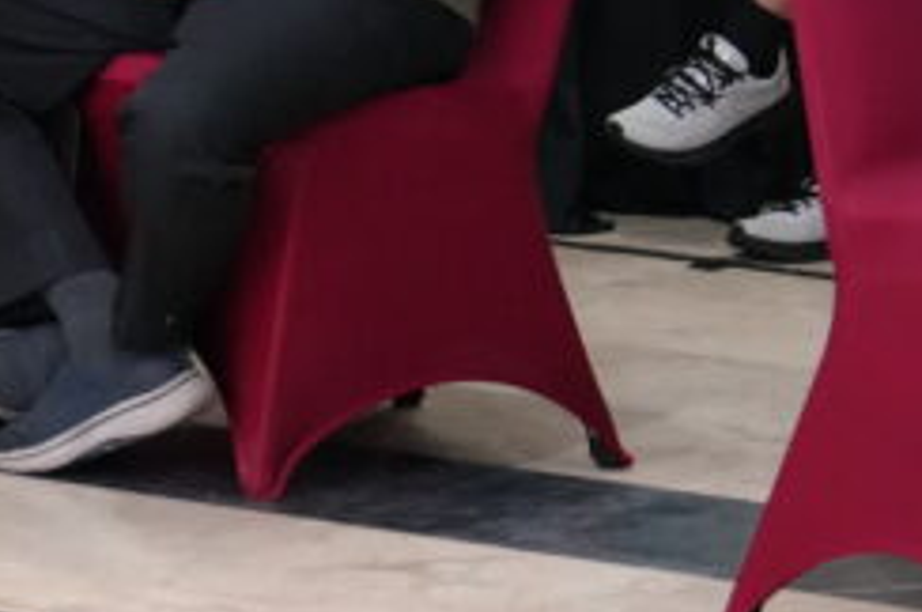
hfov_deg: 8.7
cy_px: -276
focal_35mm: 231
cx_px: -472
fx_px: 5908
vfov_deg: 5.9
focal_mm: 50
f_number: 2.8
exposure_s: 1/160
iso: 4000
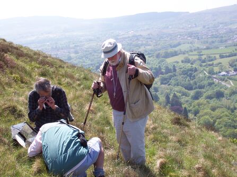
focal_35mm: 87
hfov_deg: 22.5
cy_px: 88
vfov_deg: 17.0
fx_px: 595
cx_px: 118
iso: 80
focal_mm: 14.3
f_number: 4.3
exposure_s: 1/397
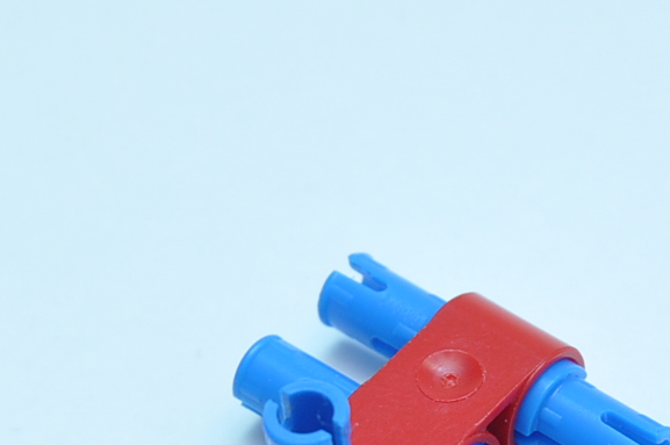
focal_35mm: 390
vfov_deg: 3.5
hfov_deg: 5.3
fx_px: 7248
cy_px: 435
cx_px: 416
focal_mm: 70
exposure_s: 1/60
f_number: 7.1
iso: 250
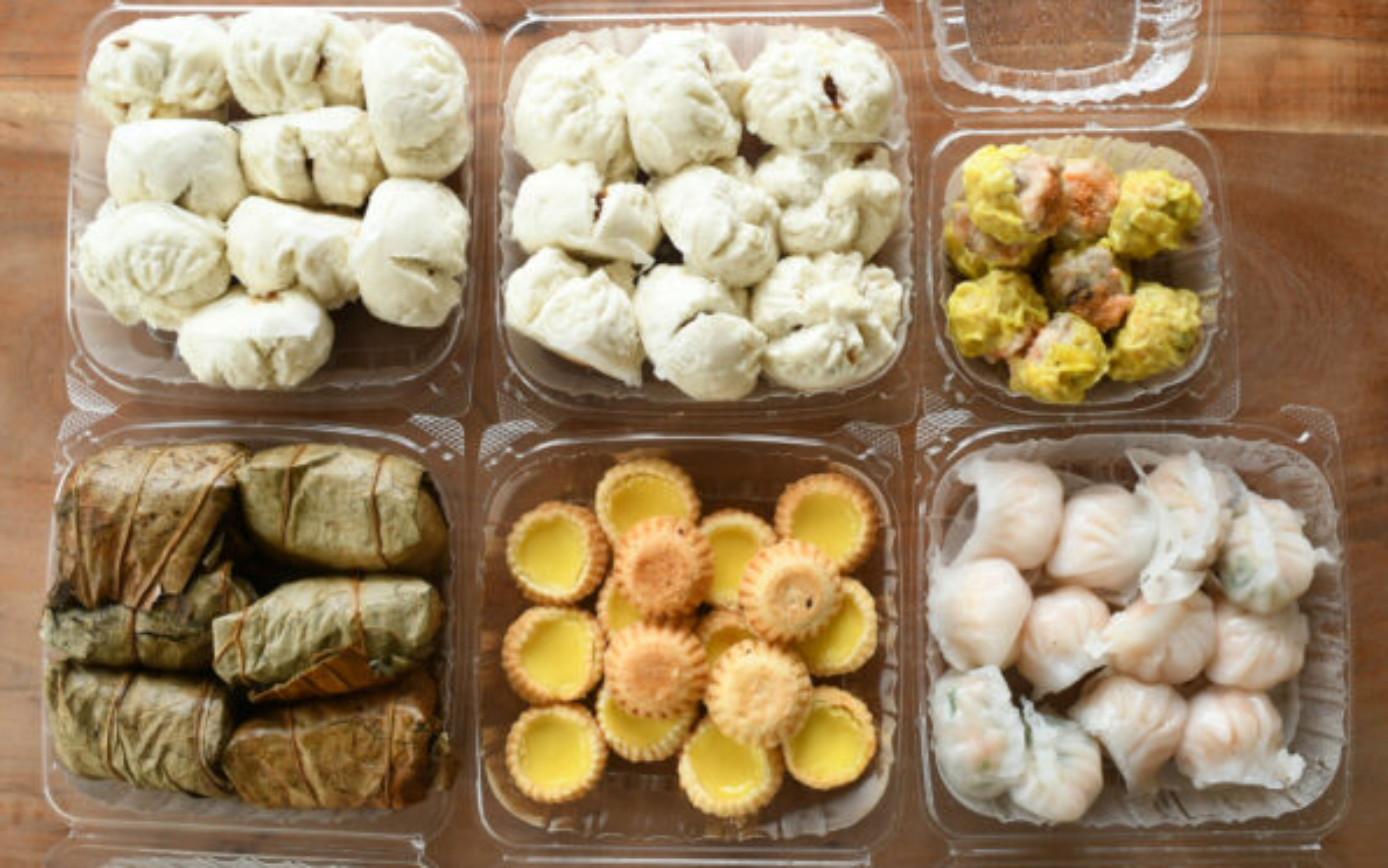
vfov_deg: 34.4
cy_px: 420
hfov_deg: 52.7
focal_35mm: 37
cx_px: 693
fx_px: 1400
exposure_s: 1/100
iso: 640
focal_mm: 24
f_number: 5
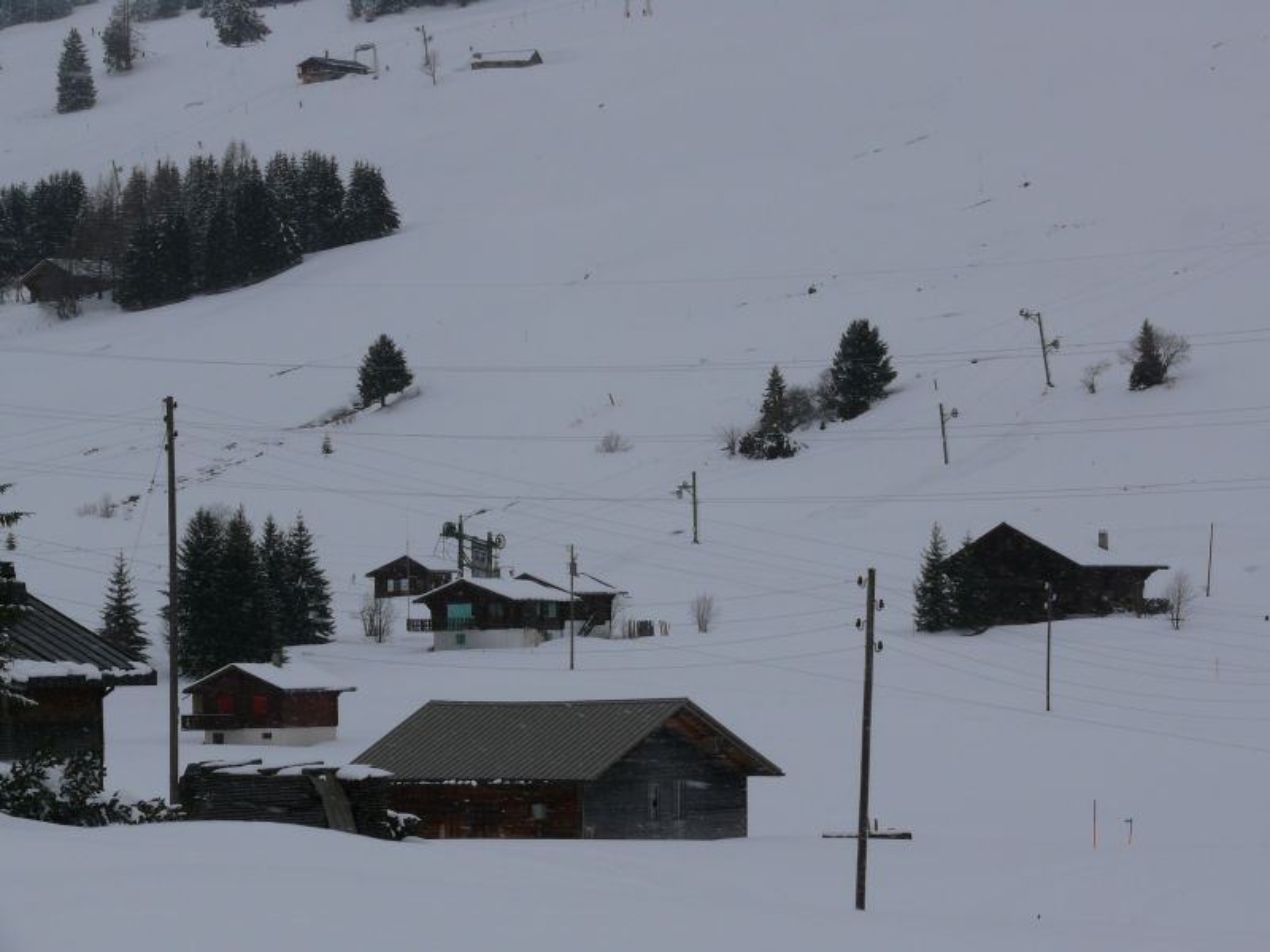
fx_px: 5356
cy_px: 476
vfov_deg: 10.2
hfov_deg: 13.5
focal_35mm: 146
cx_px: 635
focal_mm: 31
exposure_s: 1/640
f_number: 8
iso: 100
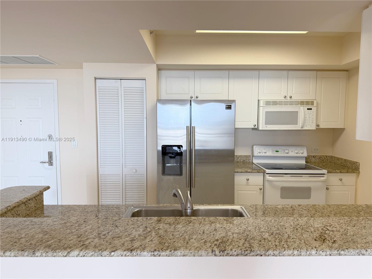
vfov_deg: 56.8
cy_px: 140
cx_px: 186
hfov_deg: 71.6
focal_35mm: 24
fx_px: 258
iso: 100
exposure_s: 1/120
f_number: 1.78
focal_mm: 6.76
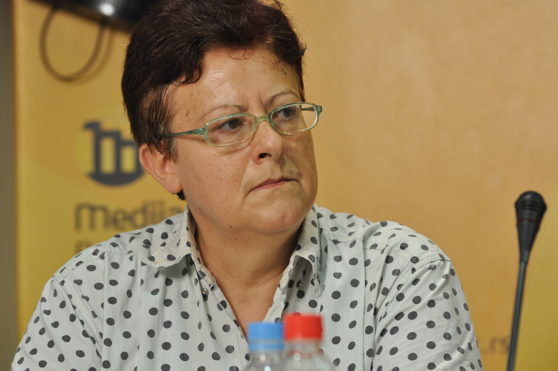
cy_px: 186
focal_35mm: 174
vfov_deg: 7.9
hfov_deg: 11.8
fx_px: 2694
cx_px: 279
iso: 640
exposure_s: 1/50
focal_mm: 116
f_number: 4.8
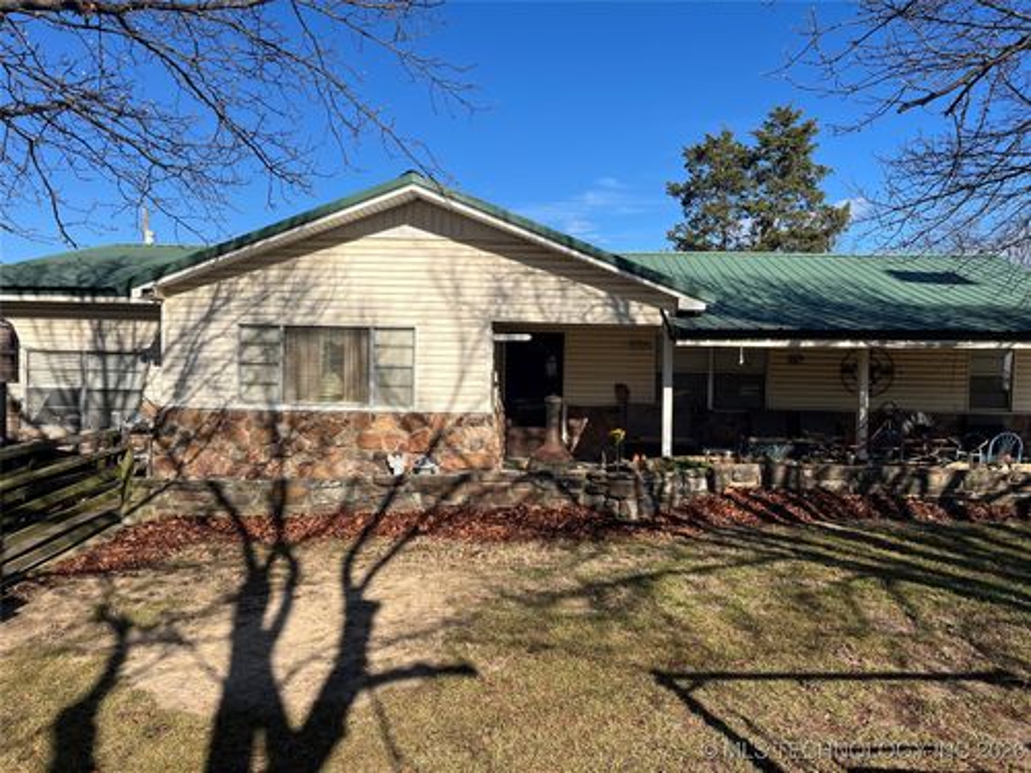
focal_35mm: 26
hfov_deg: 67.3
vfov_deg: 53.1
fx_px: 774
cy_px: 386
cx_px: 516
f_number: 1.6
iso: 50
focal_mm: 5.1
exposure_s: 1/3215
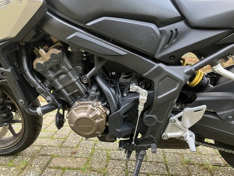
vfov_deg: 48.2
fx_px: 196
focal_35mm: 29
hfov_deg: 61.7
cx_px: 115
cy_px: 89
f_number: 1.8
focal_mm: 3.99
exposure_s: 1/46
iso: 320
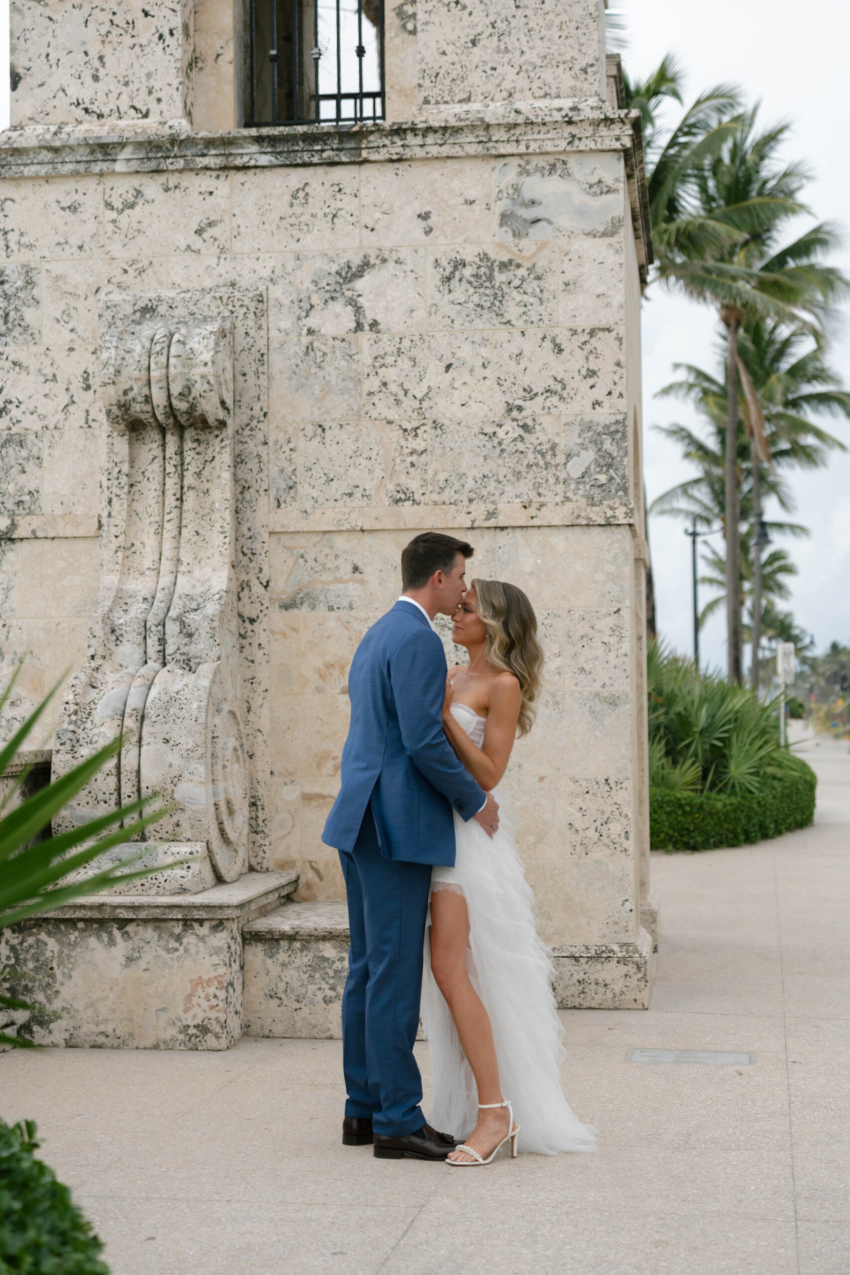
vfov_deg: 34.5
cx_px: 425
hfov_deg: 23.4
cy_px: 638
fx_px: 2054
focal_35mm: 58
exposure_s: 1/640
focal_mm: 58
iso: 250
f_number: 2.8
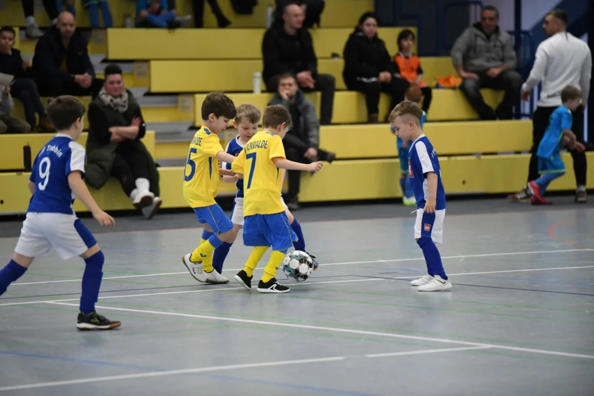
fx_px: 3299
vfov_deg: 6.9
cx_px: 297
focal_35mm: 200
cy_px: 198
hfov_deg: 10.3
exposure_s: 1/1250
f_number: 2.8
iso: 8000
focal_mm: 200
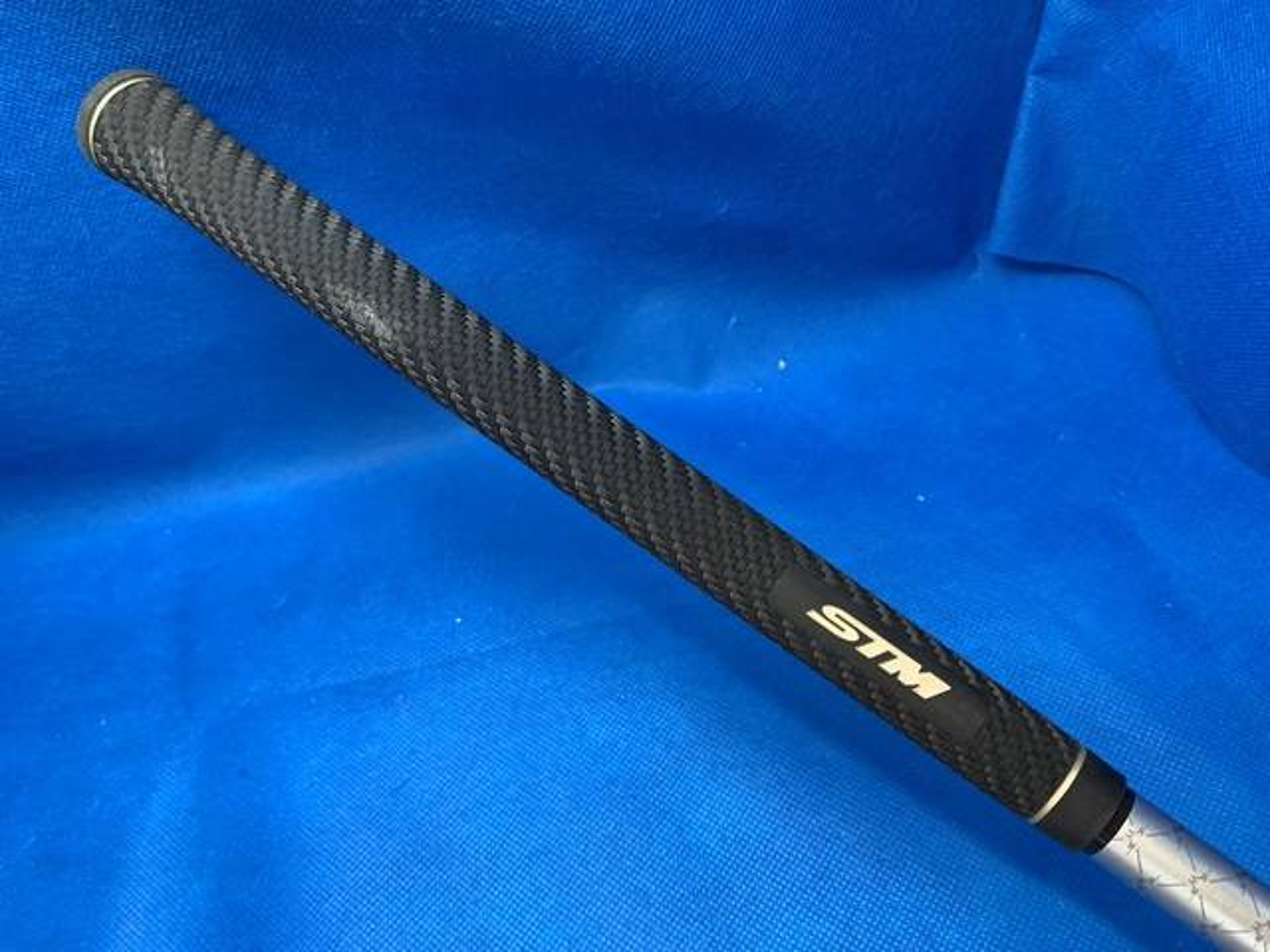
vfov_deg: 53.1
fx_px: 954
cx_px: 635
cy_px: 476
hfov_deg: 67.3
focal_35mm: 26
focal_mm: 4.25
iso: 125
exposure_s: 1/60
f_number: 1.8
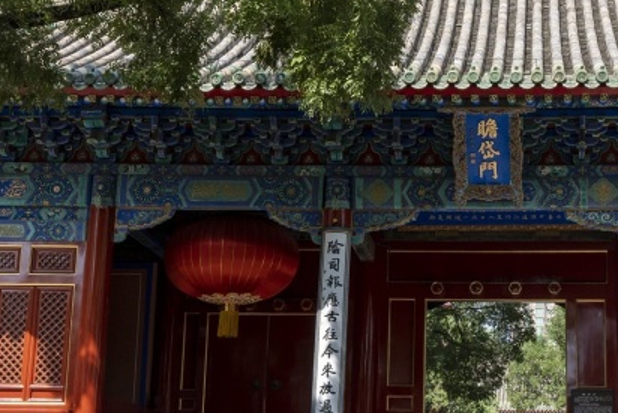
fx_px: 1460
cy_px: 169
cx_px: 488
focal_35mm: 85
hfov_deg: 23.6
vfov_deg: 16.1
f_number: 9
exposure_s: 1/320
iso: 400
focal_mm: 35
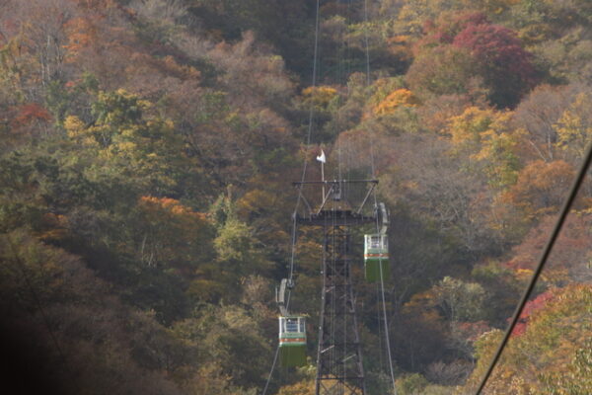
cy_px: 198
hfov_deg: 5.1
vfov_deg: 3.4
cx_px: 296
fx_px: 6659
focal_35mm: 405
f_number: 8
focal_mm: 270
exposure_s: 1/400
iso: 400
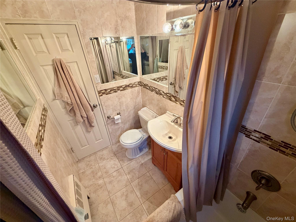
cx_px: 148
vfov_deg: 85.7
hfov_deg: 102.1
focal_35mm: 14
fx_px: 120
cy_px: 111
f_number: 2.2
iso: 400
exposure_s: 1/60
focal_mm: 2.22
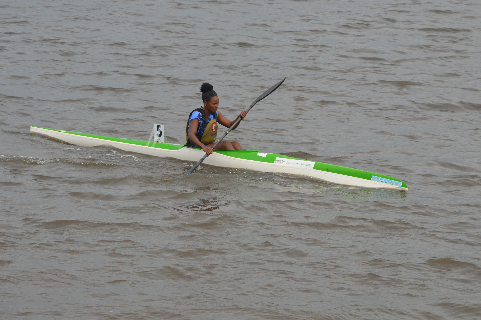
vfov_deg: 7.6
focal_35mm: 180
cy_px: 160
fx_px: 2403
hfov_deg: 11.4
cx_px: 240
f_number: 8
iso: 100
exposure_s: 1/250
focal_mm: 120
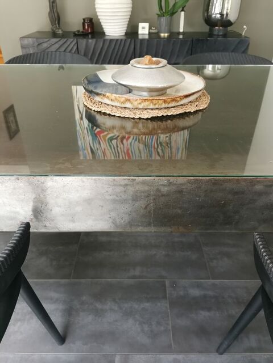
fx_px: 284
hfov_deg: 51.4
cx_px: 136
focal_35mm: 27
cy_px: 182
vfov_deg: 65.3
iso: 100
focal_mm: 5.56
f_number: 1.6
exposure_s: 1/100
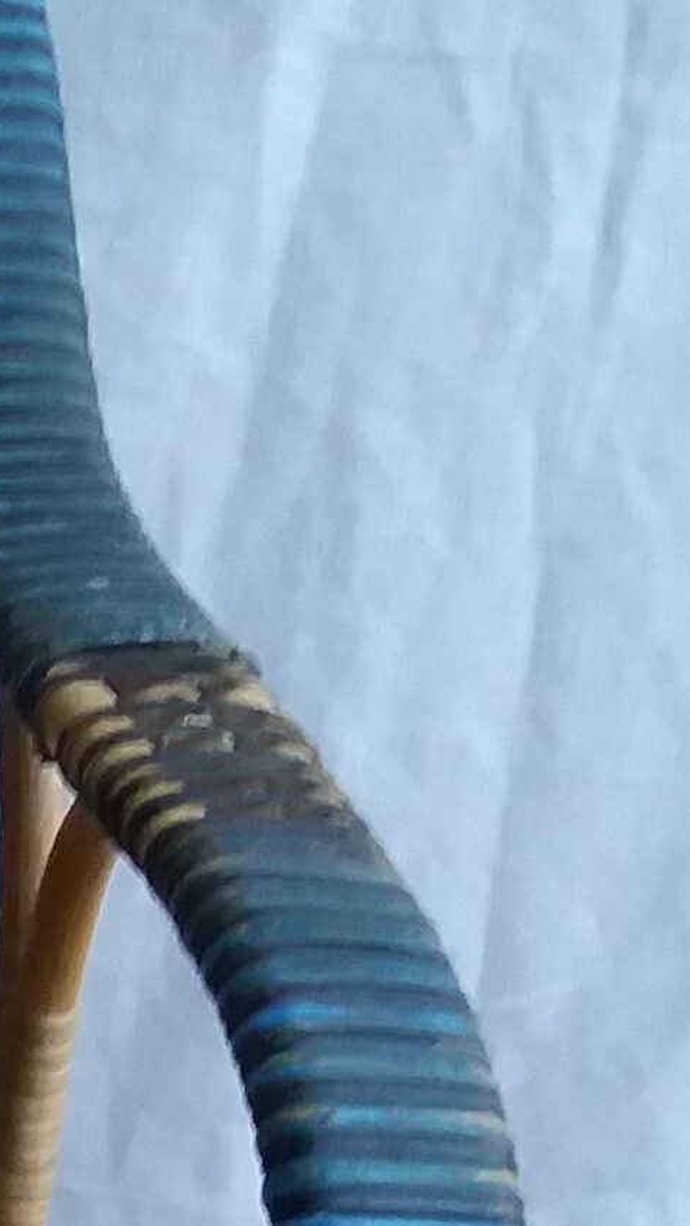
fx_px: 4812
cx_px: -1337
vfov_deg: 13.3
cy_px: 2075
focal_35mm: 148
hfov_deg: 7.3
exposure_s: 1/33
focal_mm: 3.7
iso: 125
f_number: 1.9
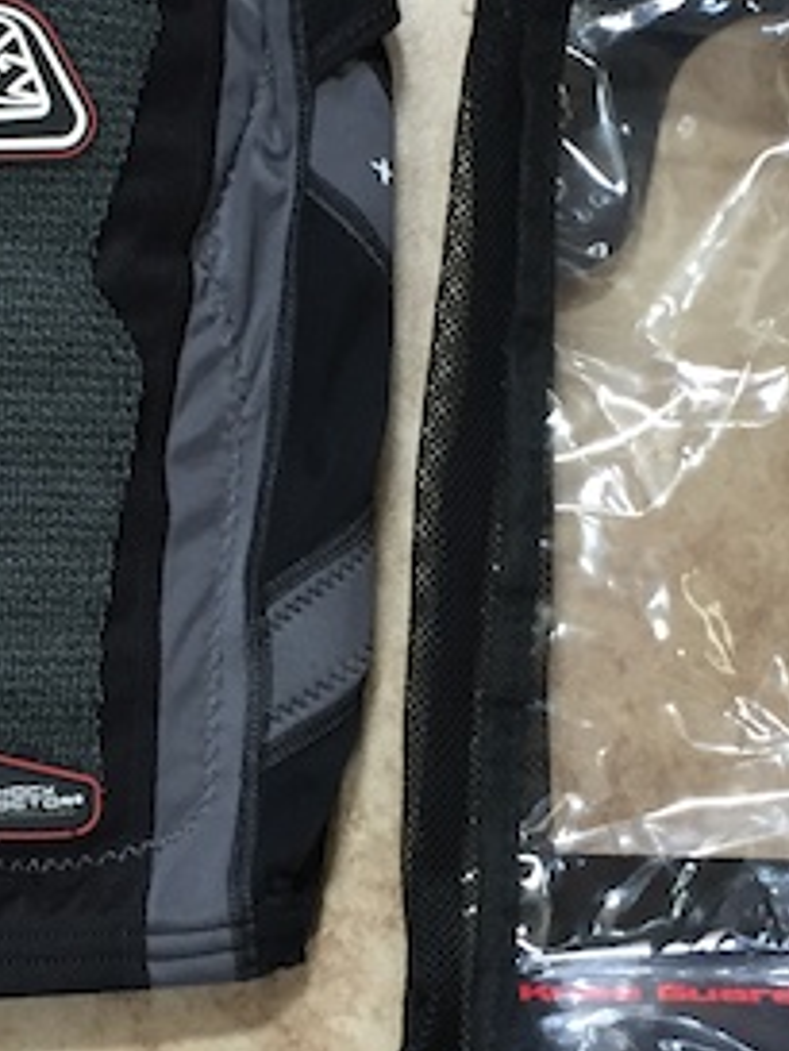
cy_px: 551
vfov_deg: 23.0
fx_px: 2581
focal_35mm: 85
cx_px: 312
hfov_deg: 17.4
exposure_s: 1/30
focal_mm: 4.15
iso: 80
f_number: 2.2
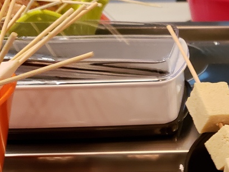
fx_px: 470
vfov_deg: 20.5
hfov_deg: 25.5
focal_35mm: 71
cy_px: 140
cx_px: 249
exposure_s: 1/100
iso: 500
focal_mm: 4.3
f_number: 1.5
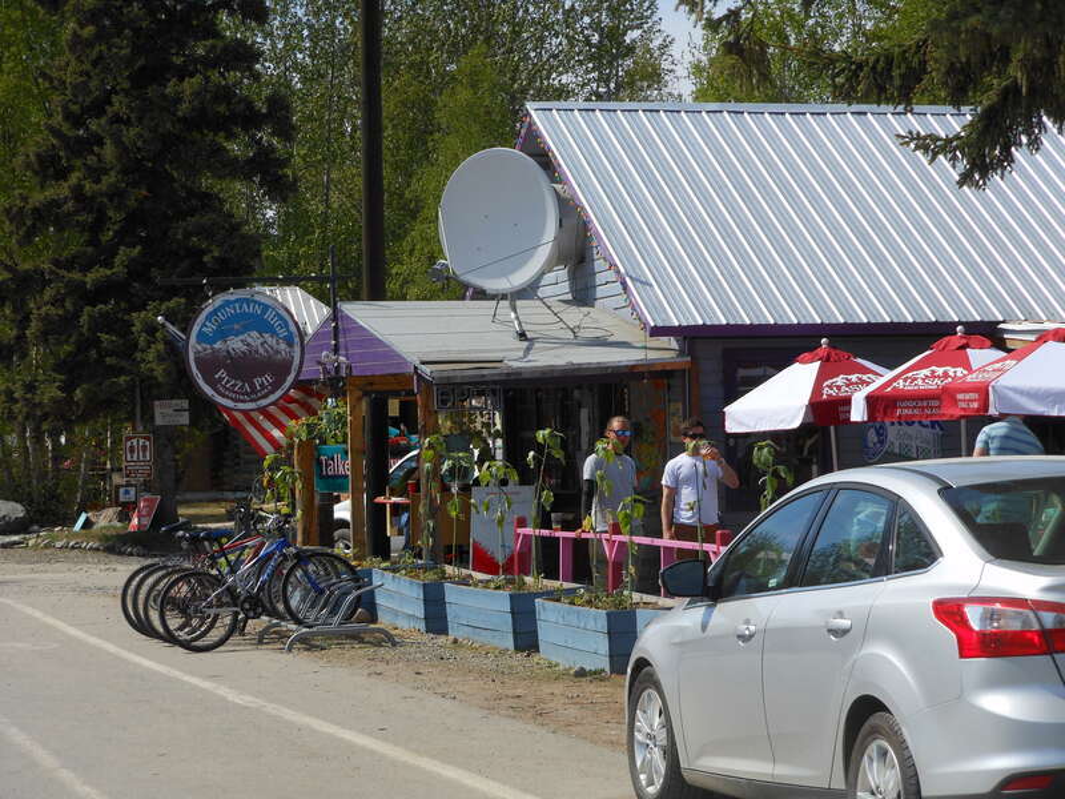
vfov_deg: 14.5
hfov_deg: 19.3
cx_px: 532
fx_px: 3138
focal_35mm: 102
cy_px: 400
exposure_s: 1/500
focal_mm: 18.3
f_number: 5.4
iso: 80
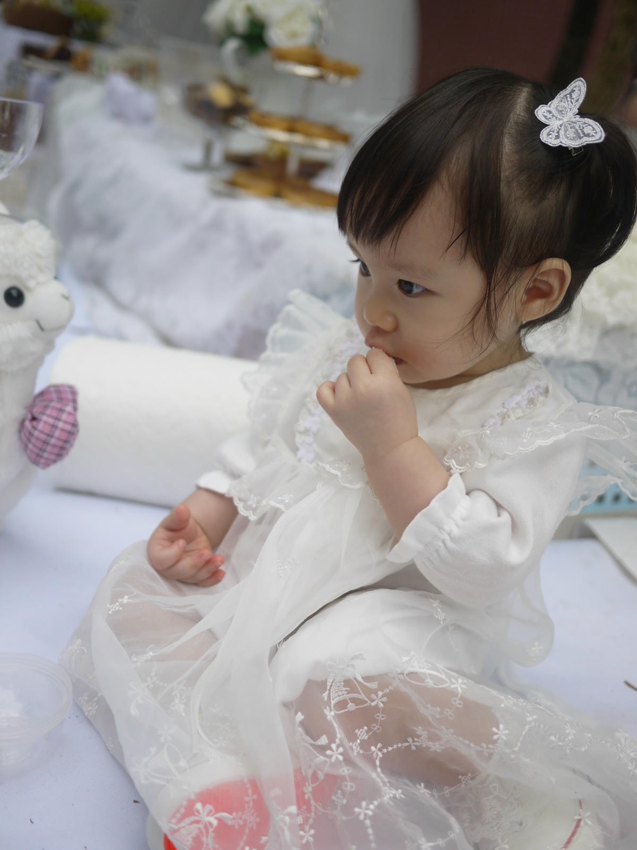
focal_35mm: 40
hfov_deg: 36.0
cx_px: 318
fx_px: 981
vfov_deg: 46.8
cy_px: 425
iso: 160
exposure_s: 1/640
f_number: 1.7
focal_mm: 20
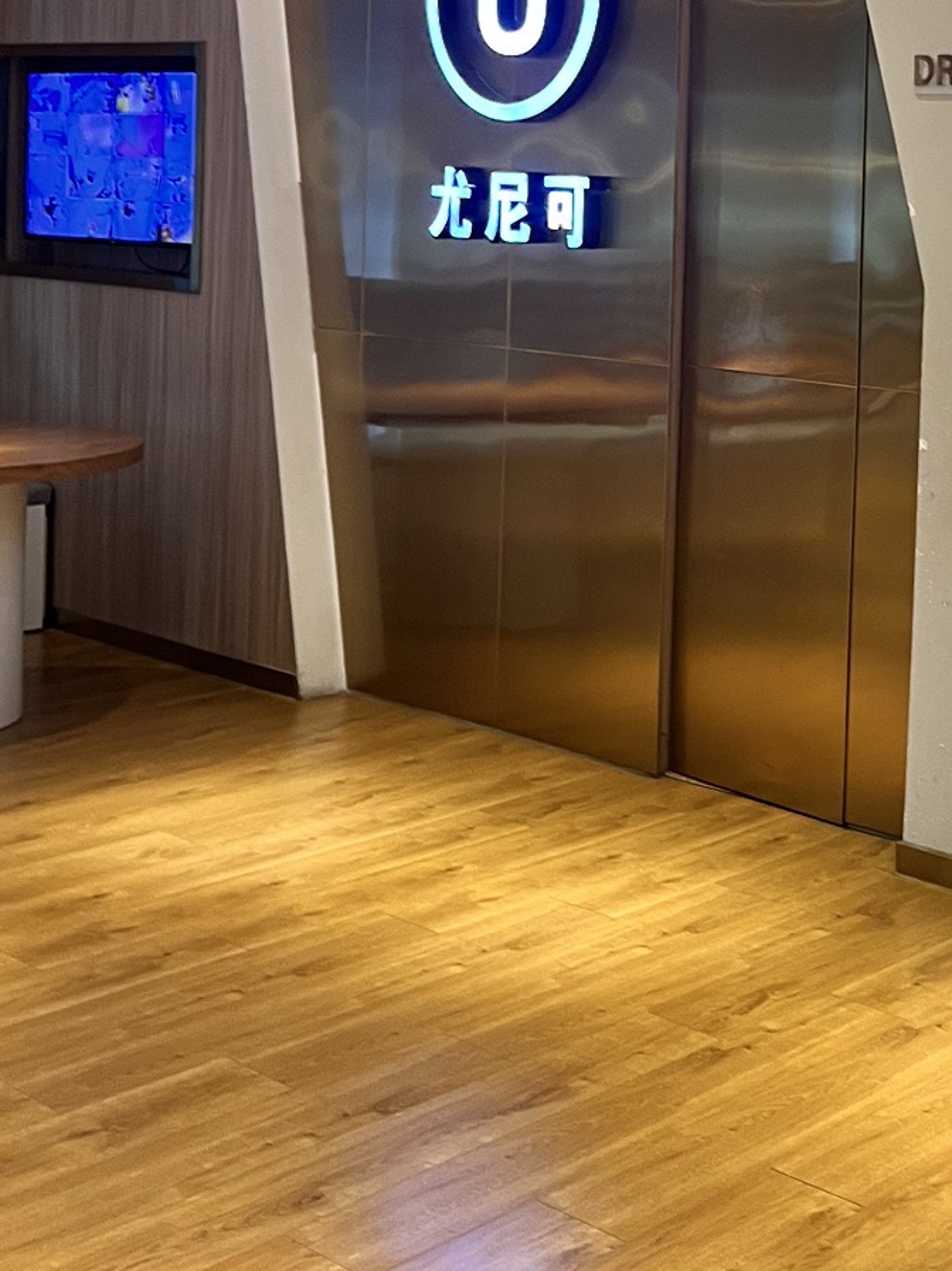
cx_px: 912
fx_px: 2128
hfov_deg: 24.3
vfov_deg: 32.2
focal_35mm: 58
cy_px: 227
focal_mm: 5.7
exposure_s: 1/50
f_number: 1.5
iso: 100
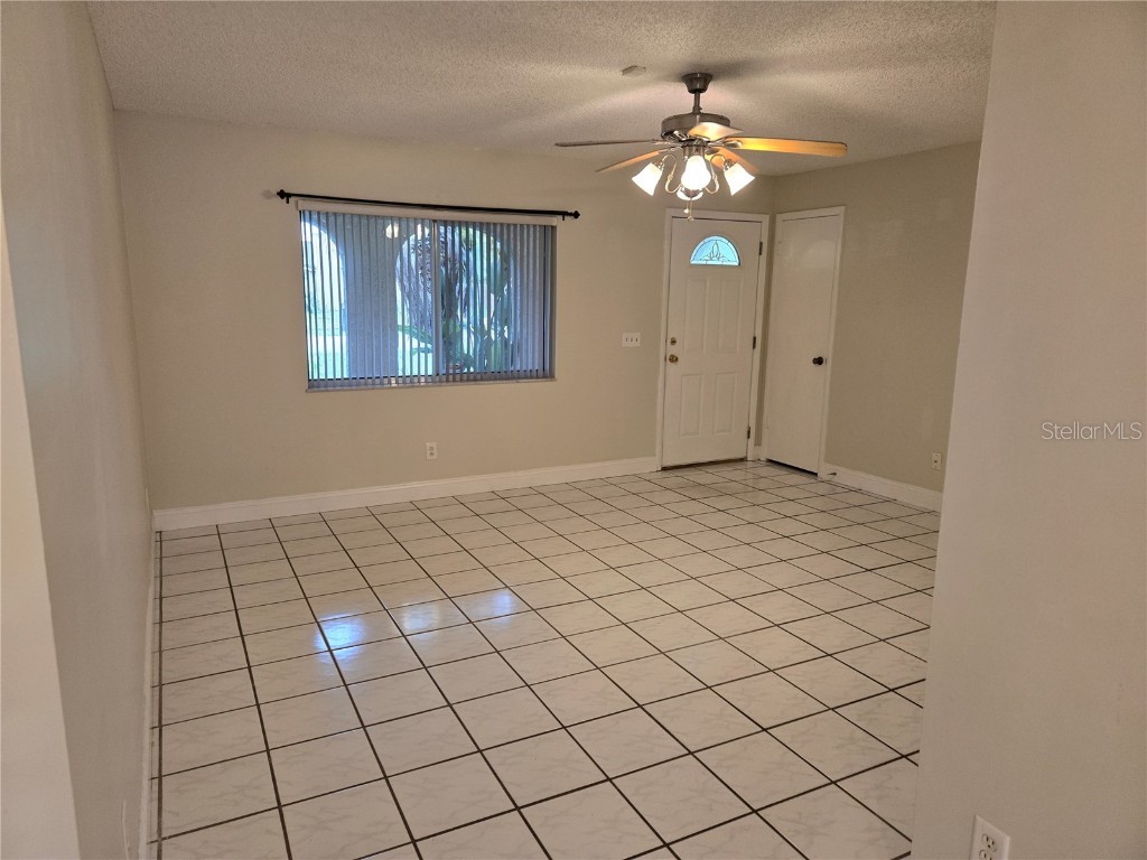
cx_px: 574
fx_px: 762
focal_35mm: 23
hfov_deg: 73.9
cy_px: 430
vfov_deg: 58.9
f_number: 1.8
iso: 250
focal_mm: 5.4
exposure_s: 1/120
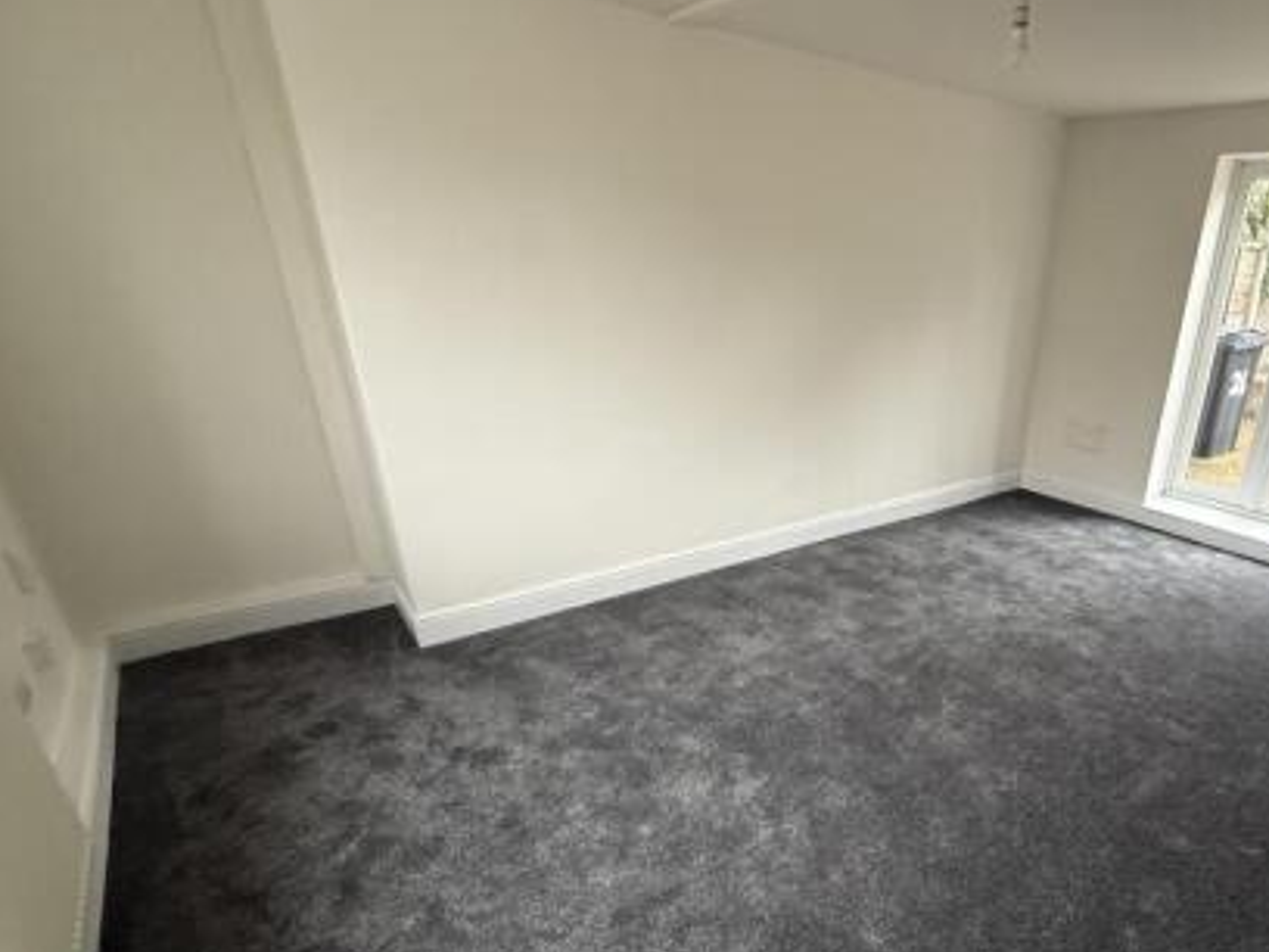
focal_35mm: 20
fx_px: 733
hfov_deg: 78.2
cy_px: 580
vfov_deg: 65.2
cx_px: 879
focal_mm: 2.22
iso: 320
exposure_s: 1/71
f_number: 2.2
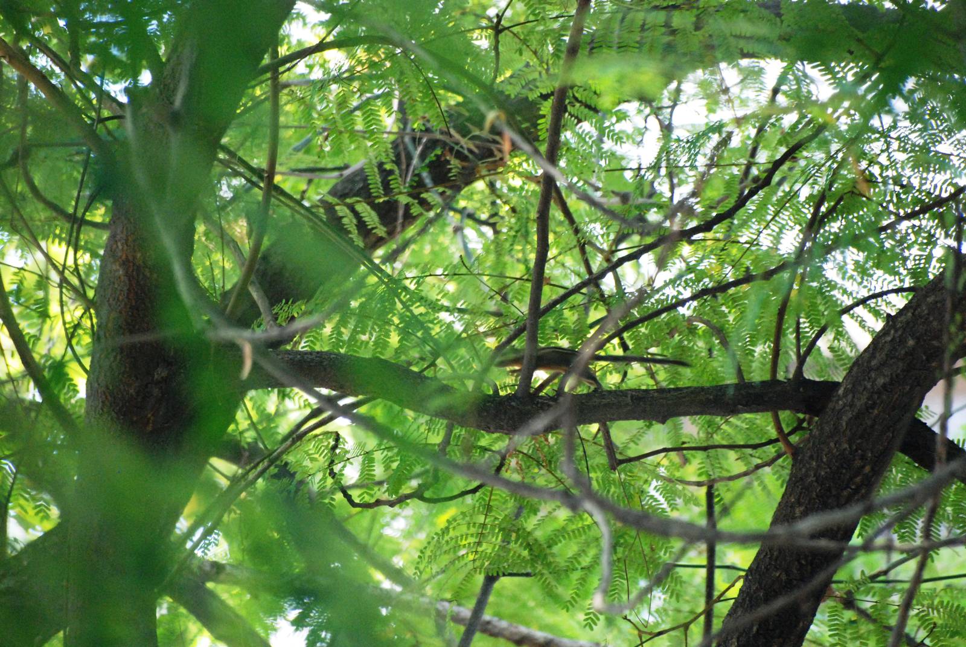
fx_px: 12089
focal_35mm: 450
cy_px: 324
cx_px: 483
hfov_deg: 4.6
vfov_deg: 3.1
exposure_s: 1/160
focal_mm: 300
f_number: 5.6
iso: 1600
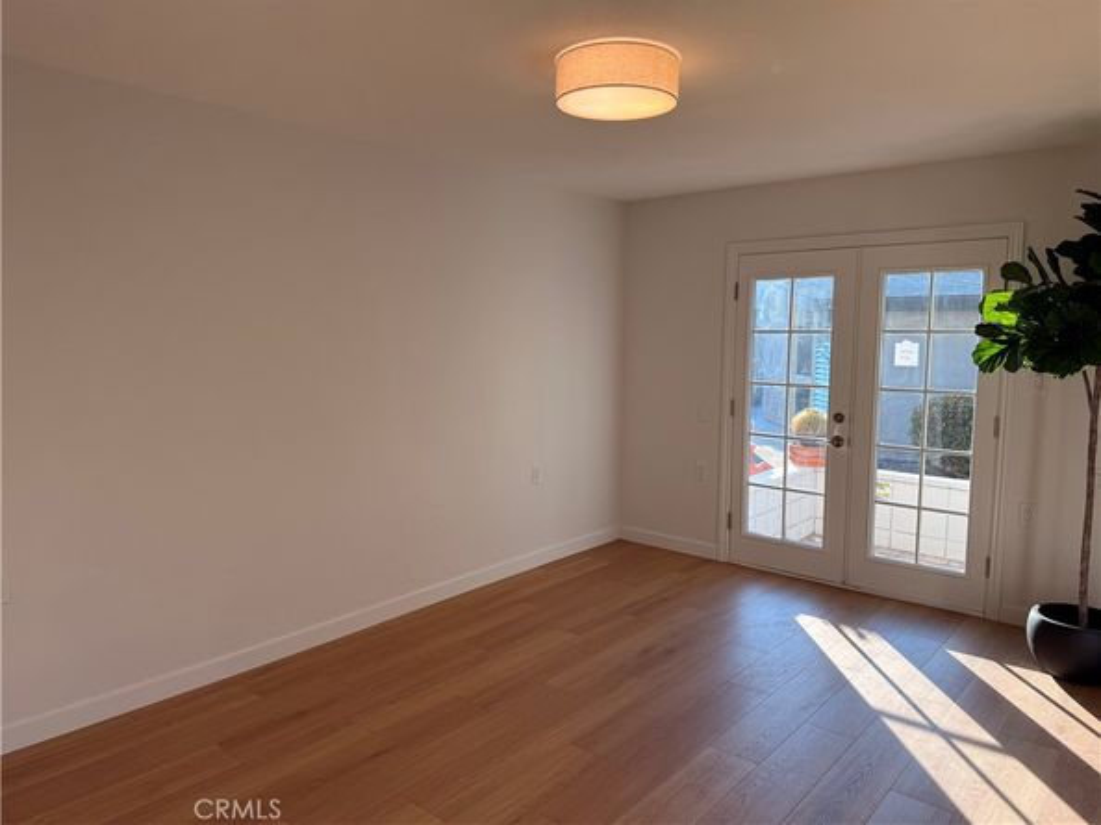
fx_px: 763
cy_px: 412
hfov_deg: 71.6
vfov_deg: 56.8
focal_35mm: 24
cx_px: 550
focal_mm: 6.76
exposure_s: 1/504
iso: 80
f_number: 1.78
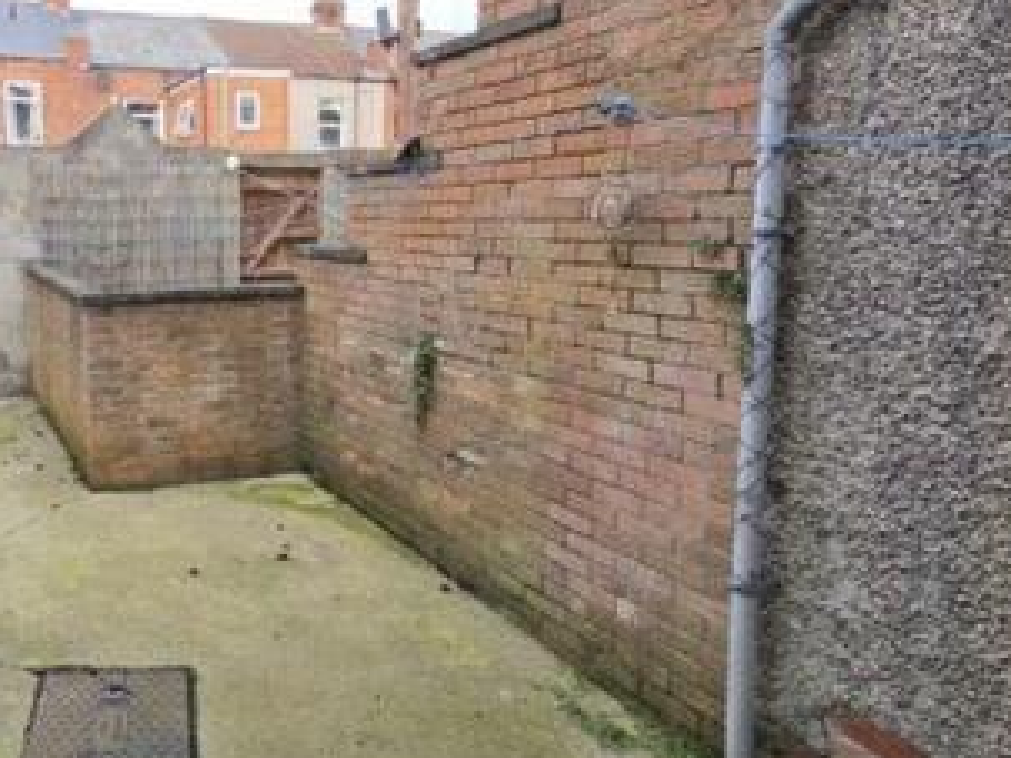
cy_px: 329
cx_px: 219
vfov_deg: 54.7
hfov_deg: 64.0
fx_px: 730
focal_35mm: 25
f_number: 2.2
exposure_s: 1/187
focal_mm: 2.2
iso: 50
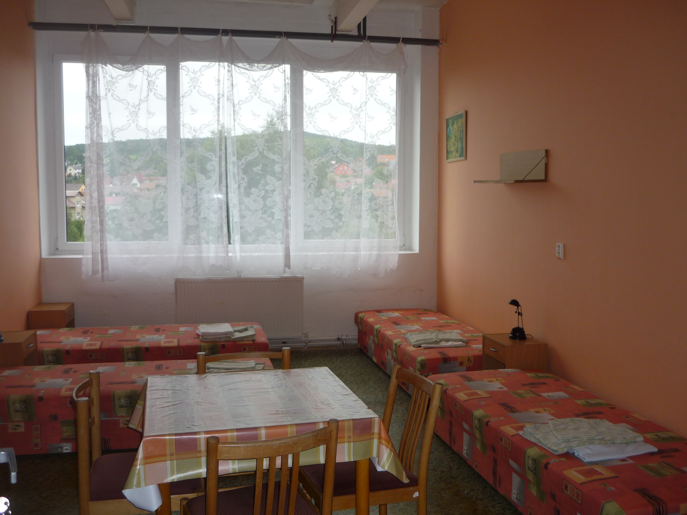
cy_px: 258
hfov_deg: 55.4
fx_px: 655
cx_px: 344
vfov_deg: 42.9
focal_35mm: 33
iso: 100
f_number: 2.8
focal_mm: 5.5
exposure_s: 1/80
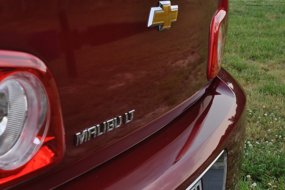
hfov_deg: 29.2
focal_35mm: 69
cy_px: 77
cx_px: 126
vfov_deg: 19.7
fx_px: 546
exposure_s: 1/80
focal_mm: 34
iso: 200
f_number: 8
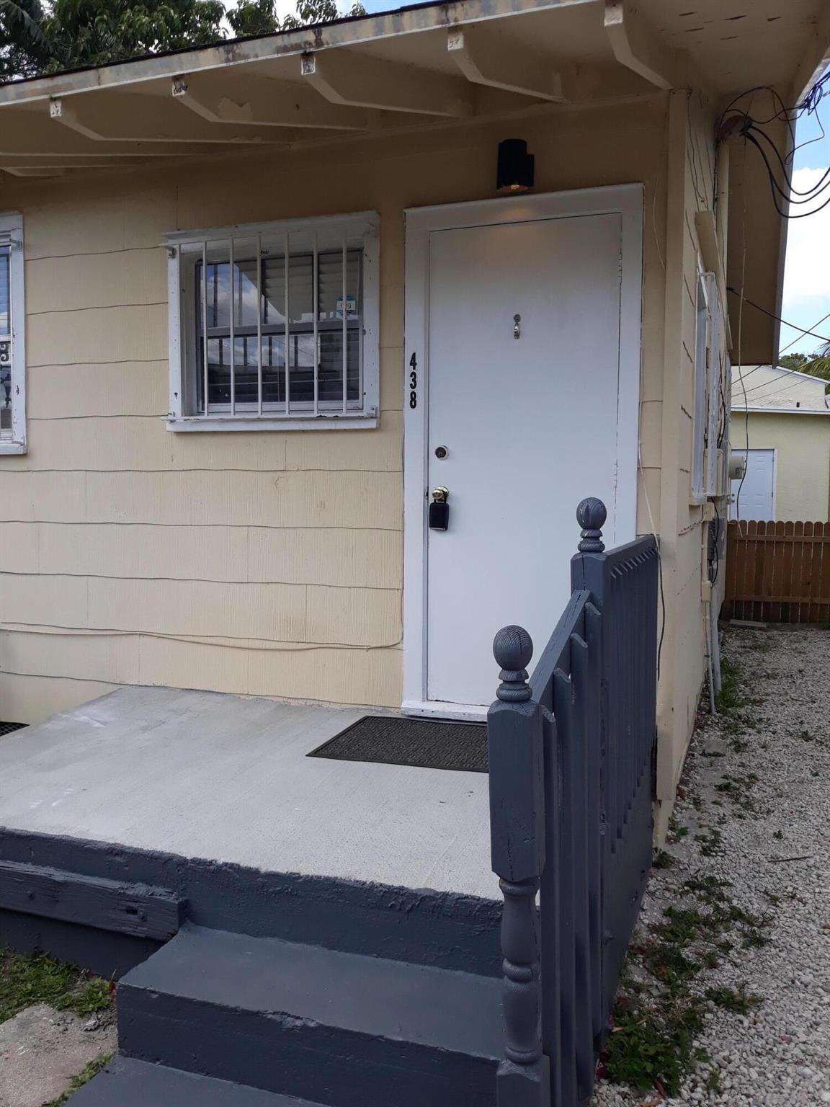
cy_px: 554
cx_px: 415
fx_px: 895
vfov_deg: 63.4
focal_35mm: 28
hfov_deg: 49.7
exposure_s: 1/653
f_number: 1.7
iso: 40
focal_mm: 3.7
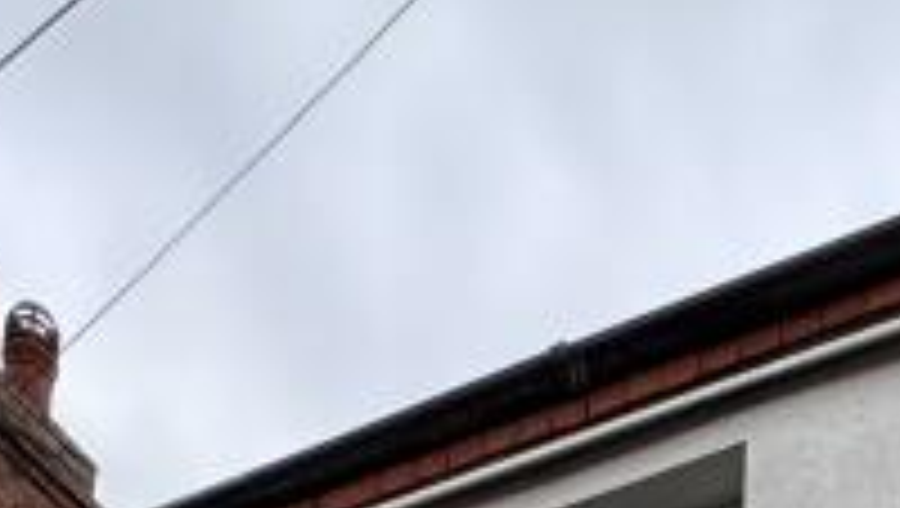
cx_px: 864
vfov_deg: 9.9
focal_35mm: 78
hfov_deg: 26.0
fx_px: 1863
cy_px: 1677
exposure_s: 1/99
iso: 64
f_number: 2.2
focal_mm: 2.22
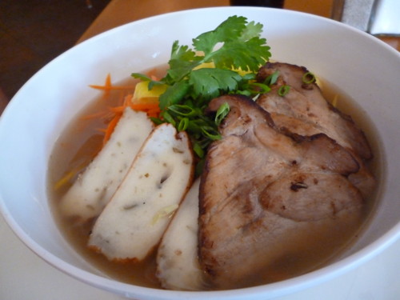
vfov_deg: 49.7
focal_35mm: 28
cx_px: 200
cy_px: 150
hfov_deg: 63.4
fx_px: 324
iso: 800
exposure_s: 1/50
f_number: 3.1
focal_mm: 5
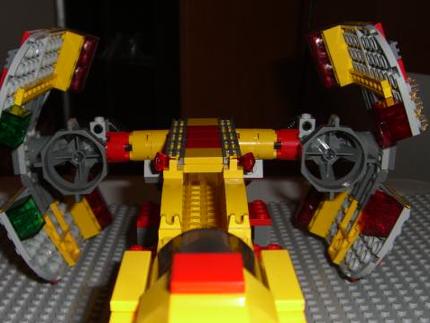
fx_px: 634
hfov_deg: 37.4
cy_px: 209
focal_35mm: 51
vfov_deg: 28.4
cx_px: 179
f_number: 2.7
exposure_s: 1/60
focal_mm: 6.2
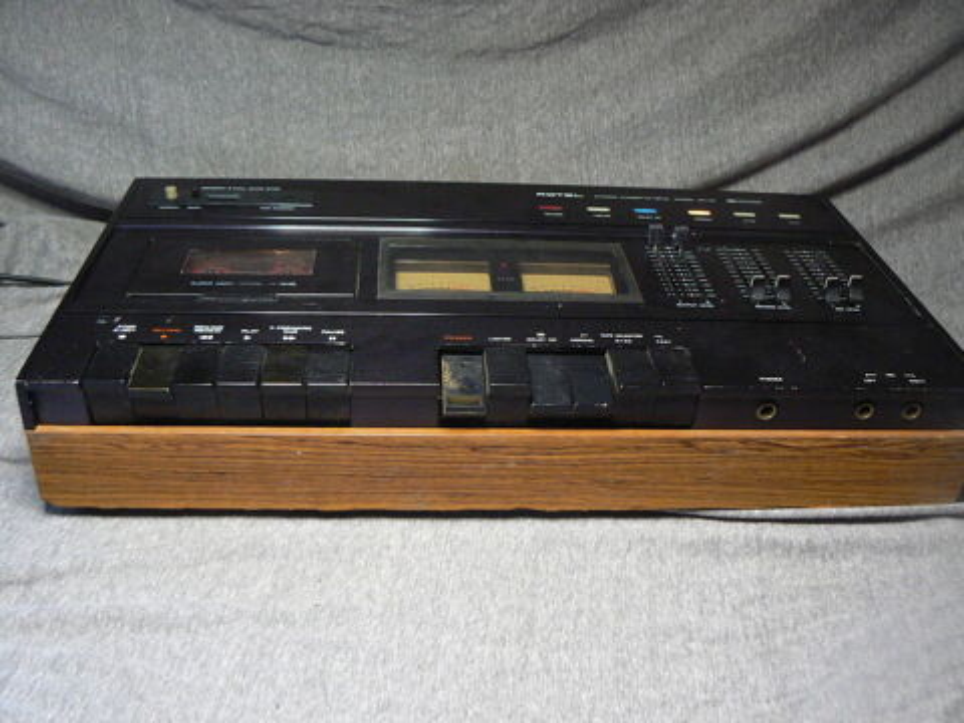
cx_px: 482
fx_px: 1003
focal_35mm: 36
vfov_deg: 39.7
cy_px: 362
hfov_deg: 51.4
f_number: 2.8
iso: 200
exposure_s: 1/15
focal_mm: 6
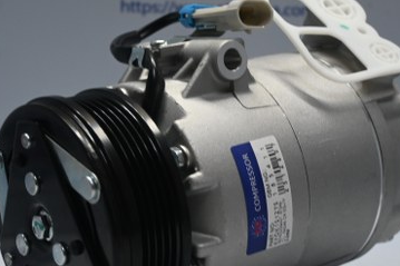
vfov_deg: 15.5
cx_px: 215
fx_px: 975
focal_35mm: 88
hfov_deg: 23.2
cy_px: 150
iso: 560
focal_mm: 35
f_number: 5.3
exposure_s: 1/60
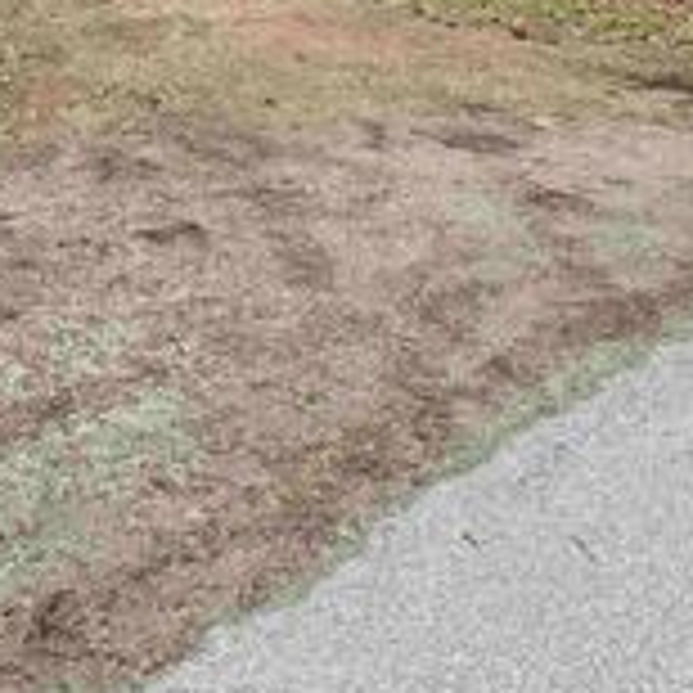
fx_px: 1563
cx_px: 202
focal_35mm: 69
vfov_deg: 24.0
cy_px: 11
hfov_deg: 24.8
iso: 640
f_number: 1.78
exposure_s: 1/60
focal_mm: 6.76
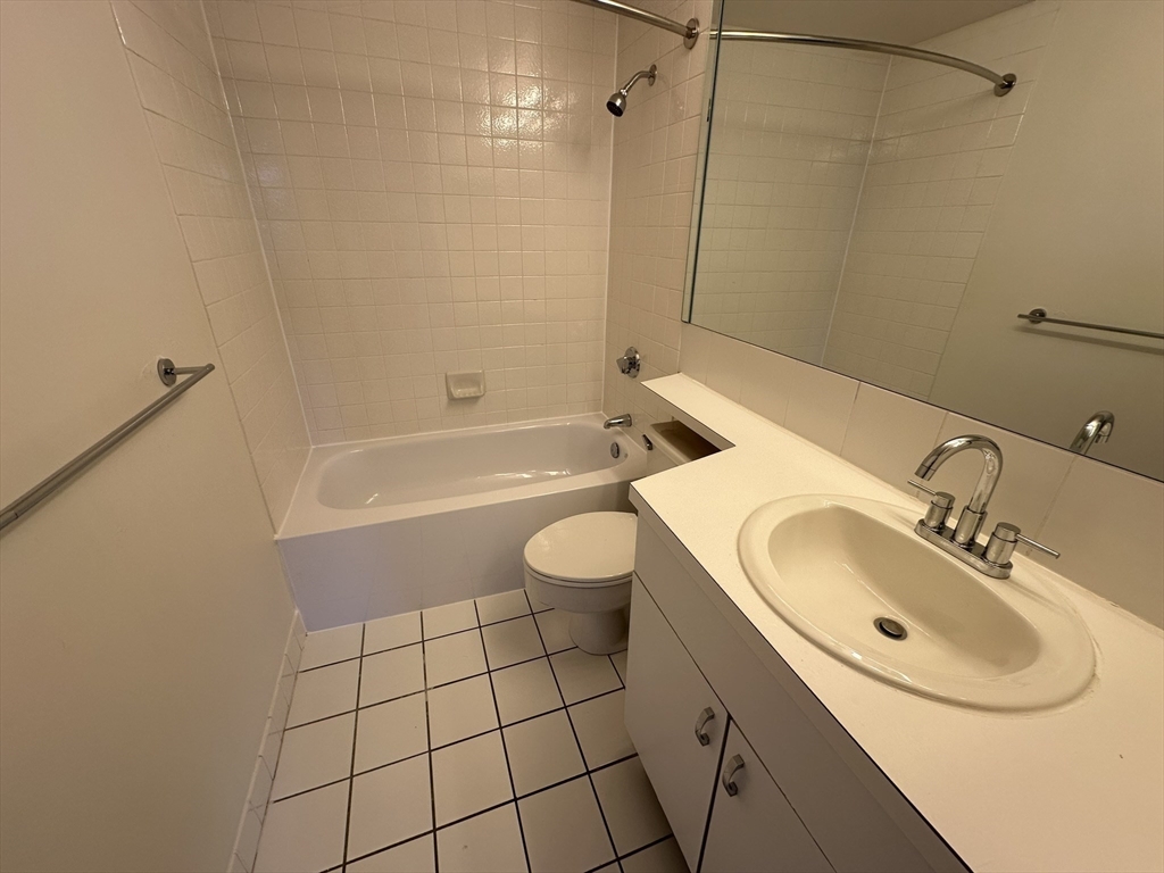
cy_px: 436
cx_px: 582
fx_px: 471
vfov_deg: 85.7
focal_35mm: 14
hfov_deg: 102.1
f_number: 2.2
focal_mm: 2.22
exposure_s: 1/120
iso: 64
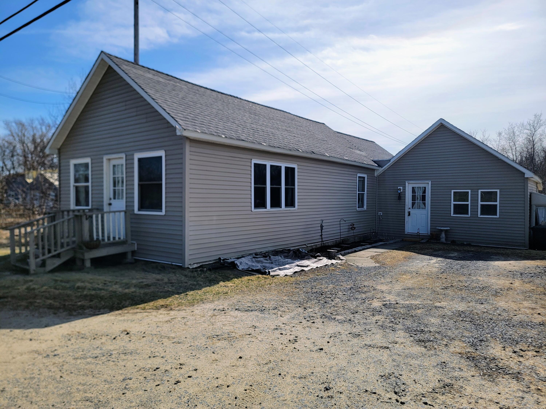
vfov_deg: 56.8
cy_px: 204
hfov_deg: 71.6
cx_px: 273
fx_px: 379
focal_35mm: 24
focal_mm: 6.7
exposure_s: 1/2000
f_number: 1.8
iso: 16
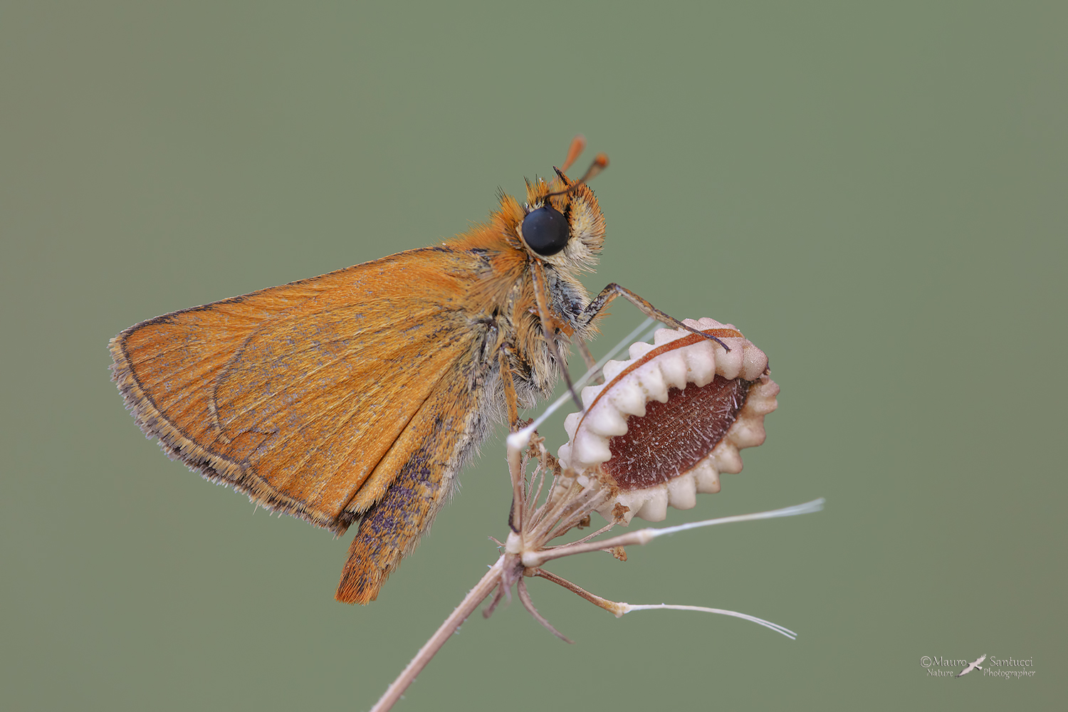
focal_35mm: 180
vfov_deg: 7.6
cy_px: 356
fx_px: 5340
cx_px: 534
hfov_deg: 11.4
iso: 500
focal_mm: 180
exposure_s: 1/13
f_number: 16
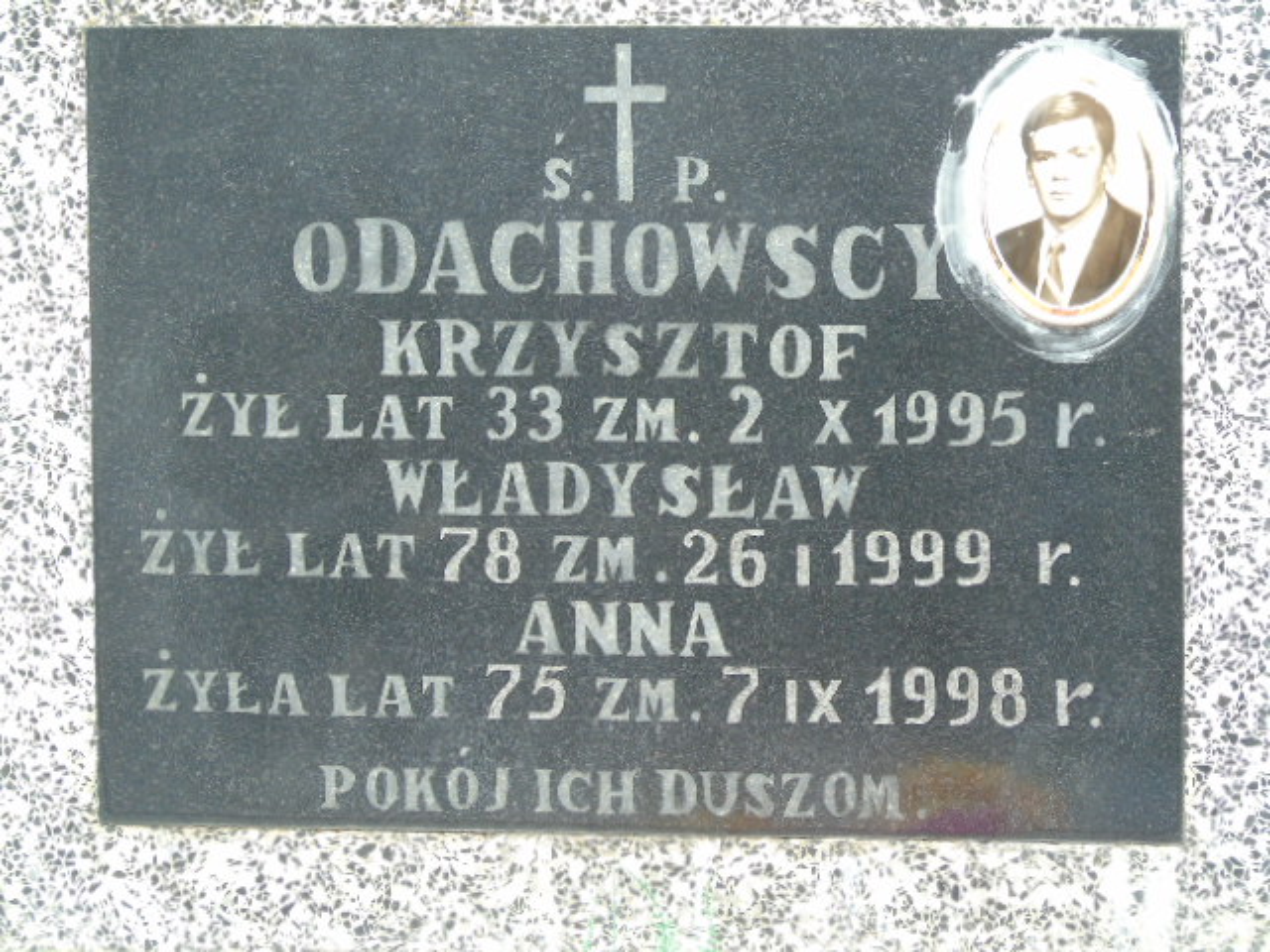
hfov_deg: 10.6
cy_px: 476
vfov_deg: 8.0
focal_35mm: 186
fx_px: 6824
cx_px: 635
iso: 100
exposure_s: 1/125
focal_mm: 33
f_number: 5
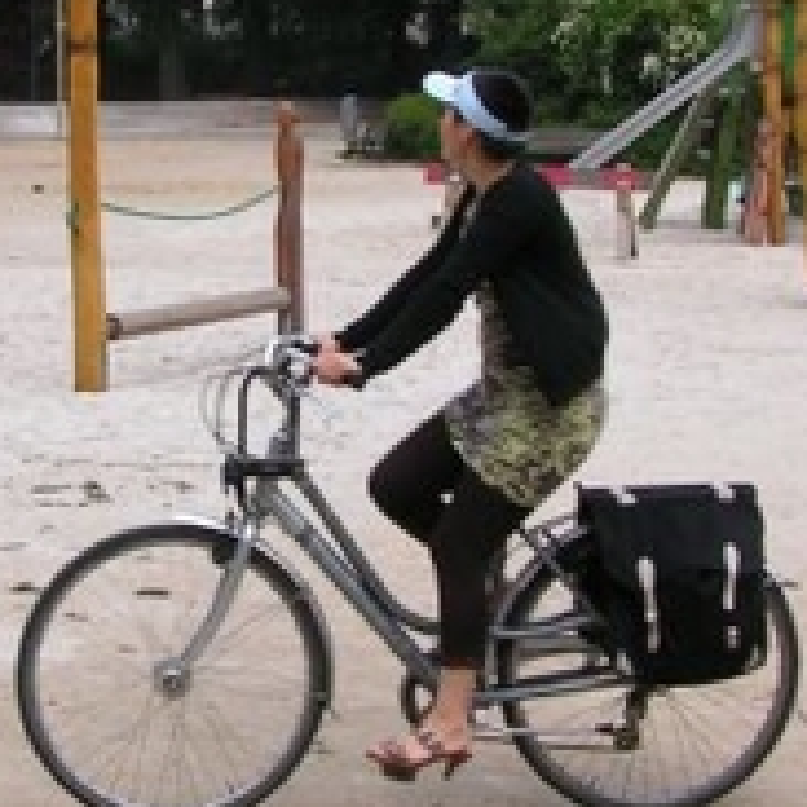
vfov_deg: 18.8
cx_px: 229
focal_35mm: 92
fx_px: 2427
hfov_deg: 18.8
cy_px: 249
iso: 50
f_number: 5.6
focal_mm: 6.3
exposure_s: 1/320
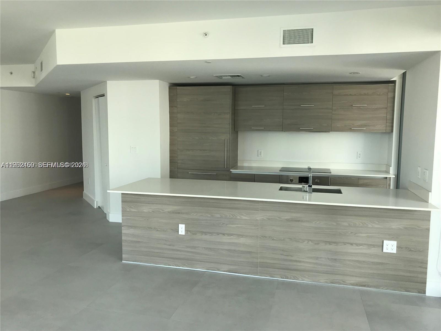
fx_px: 357
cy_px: 166
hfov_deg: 63.4
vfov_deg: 49.7
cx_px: 220
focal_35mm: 28
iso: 20
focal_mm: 3.99
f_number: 1.8
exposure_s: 1/191
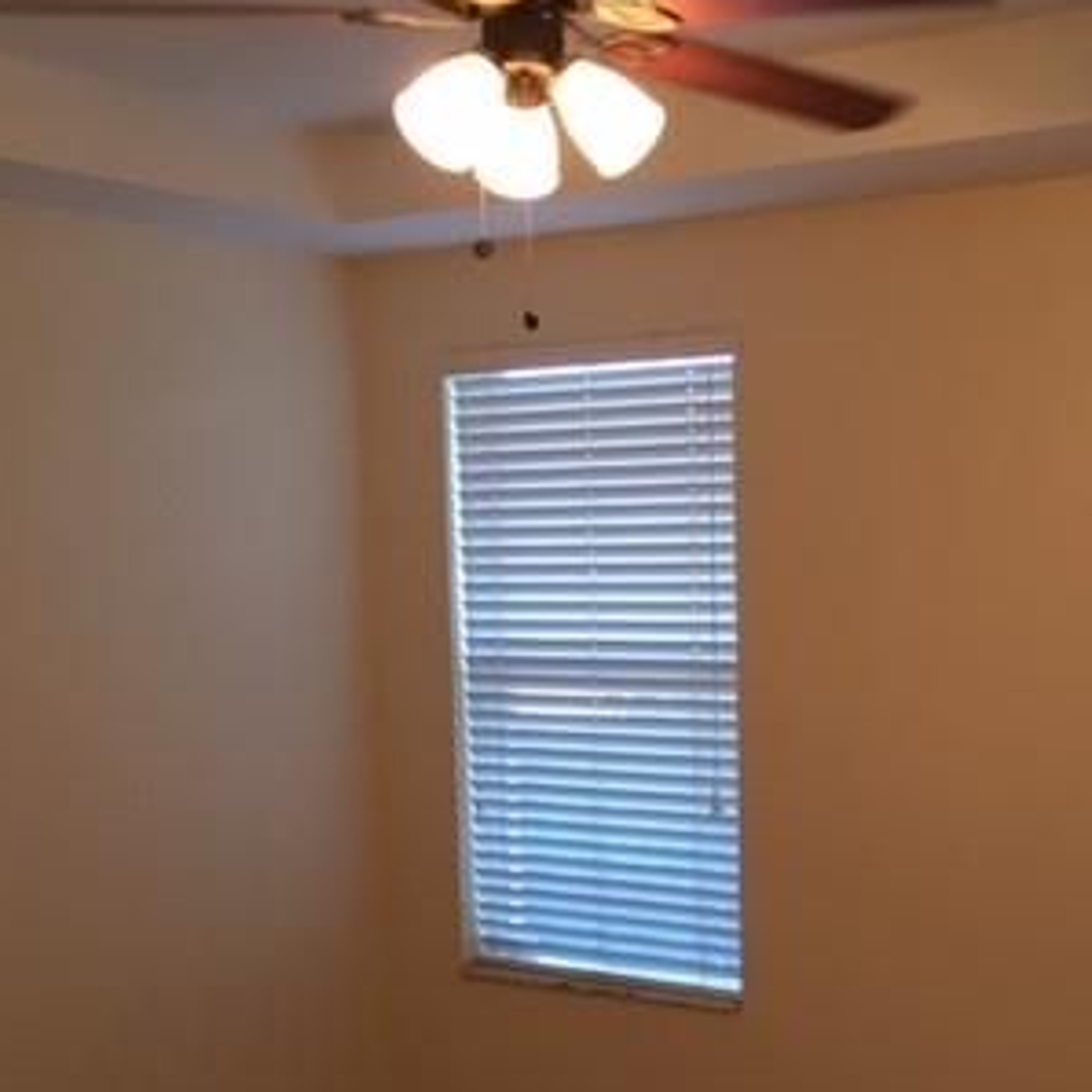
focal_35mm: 55
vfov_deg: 30.6
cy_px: 810
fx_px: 1963
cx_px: 920
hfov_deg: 30.1
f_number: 2.2
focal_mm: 4.15
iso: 64
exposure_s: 1/30
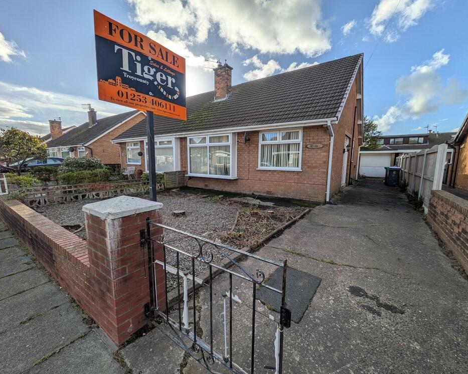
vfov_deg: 84.0
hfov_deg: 96.8
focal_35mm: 15
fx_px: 208
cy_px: 191
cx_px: 237
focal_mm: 1.83
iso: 37
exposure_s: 1/2833
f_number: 2.2
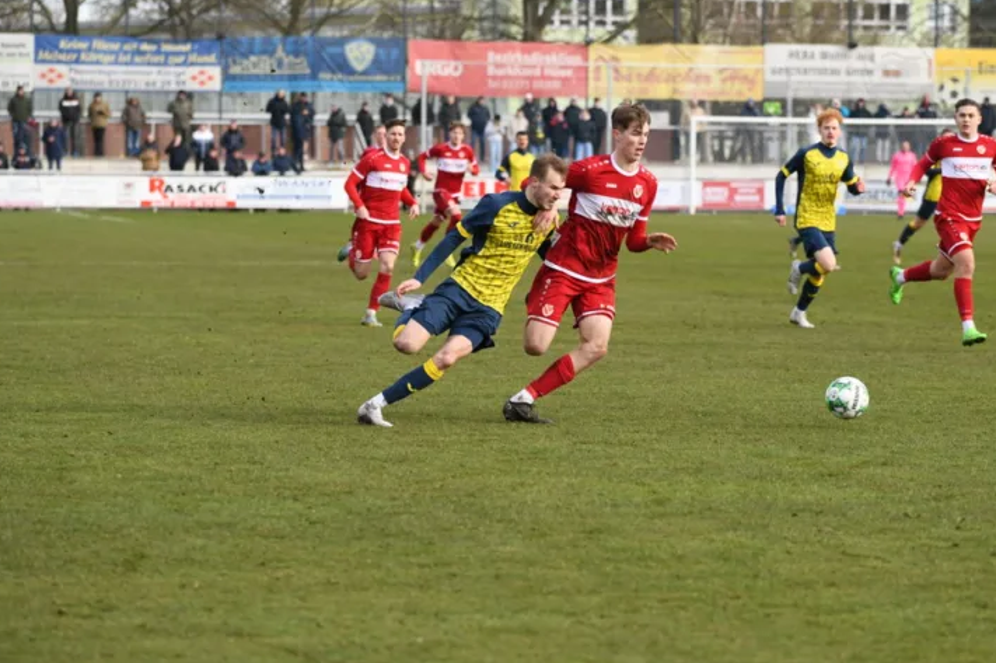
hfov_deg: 14.0
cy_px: 268
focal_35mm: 147
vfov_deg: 9.3
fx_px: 4064
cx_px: 562
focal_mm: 102
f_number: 2.8
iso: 560
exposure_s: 1/2500
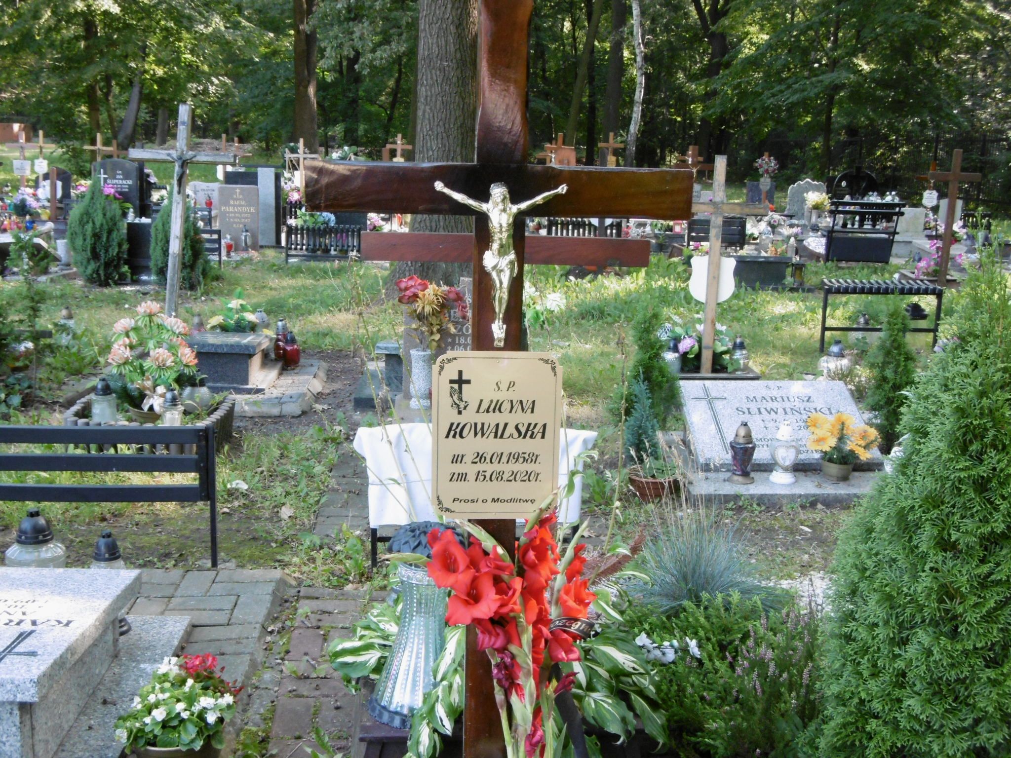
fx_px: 1256
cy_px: 379
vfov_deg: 33.6
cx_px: 506
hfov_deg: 43.9
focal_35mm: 43
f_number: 3.8
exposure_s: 1/60
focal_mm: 7.7
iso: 250
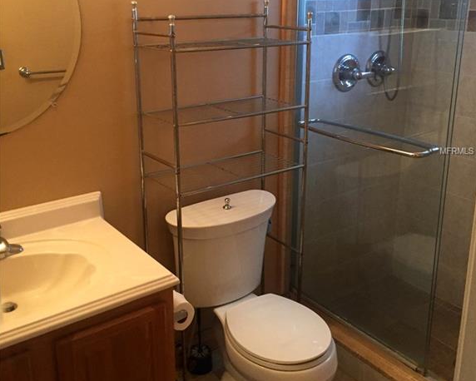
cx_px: 238
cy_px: 151
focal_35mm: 38
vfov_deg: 39.0
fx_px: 536
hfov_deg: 47.9
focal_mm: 4.15
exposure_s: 1/30
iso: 200
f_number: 2.2
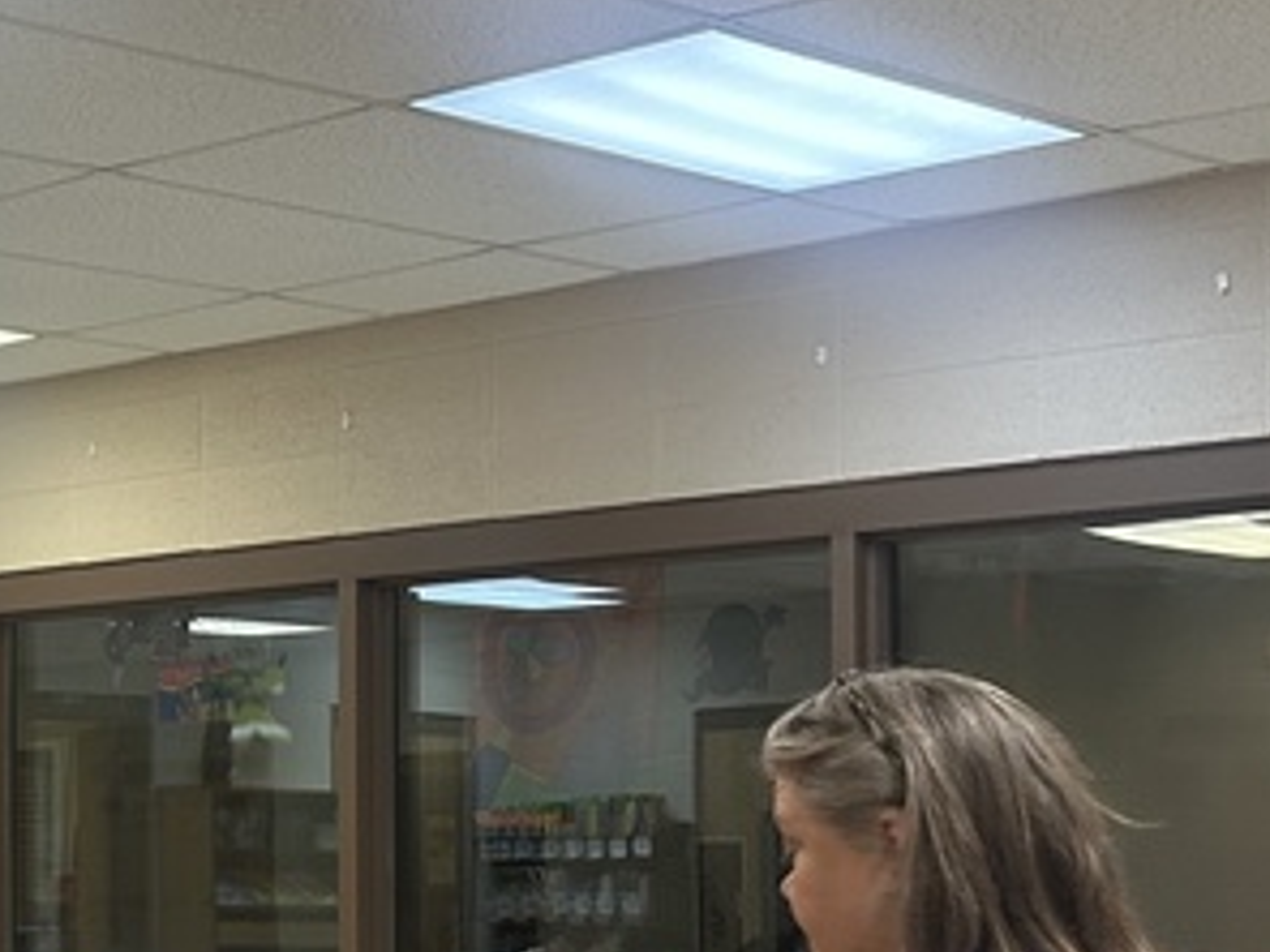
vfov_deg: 17.6
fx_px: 3045
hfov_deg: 20.4
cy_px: 785
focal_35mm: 83
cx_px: -592
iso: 160
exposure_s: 1/120
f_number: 1.78
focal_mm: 6.86
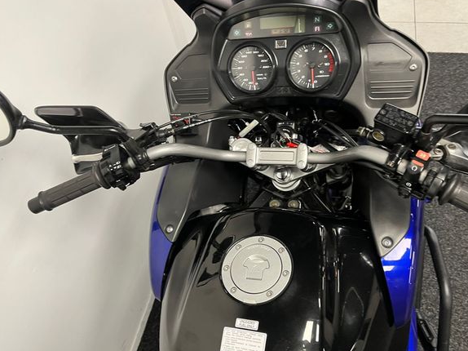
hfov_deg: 61.6
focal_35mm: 29
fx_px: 392
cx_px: 254
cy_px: 189
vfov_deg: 48.2
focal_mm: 5.1
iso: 160
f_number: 1.6
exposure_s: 1/50
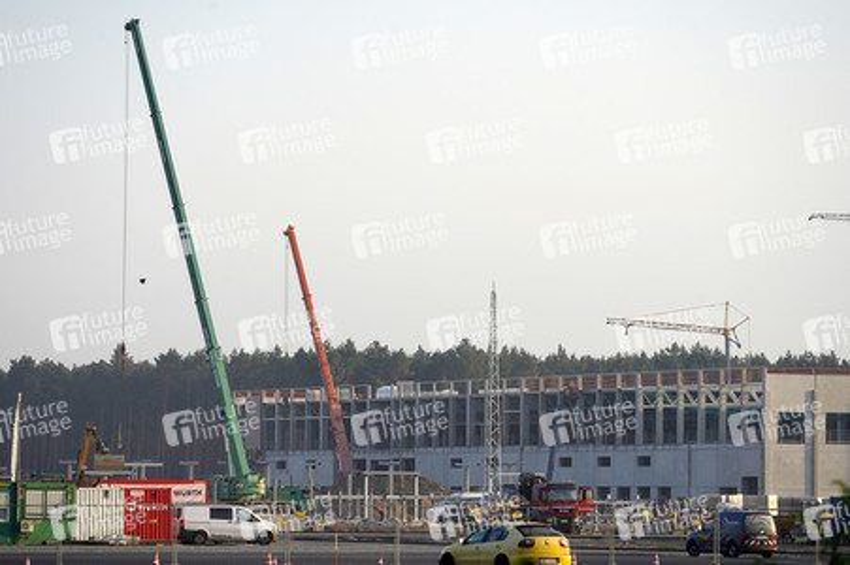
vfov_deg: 6.9
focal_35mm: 200
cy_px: 282
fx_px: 4719
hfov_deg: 10.3
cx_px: 425
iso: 640
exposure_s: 1/1000
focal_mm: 200
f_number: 8
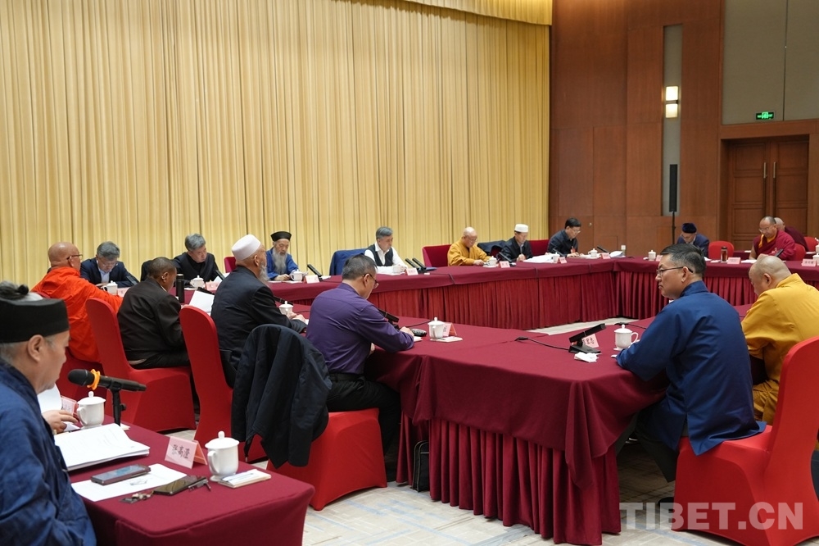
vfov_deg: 31.9
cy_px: 273
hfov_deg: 46.4
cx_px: 410
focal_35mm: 42
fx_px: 955
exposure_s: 1/160
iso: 2500
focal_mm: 42
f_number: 4
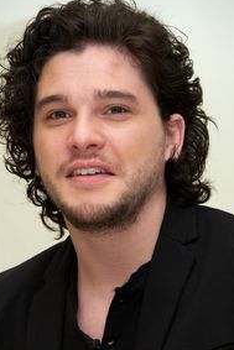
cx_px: 99
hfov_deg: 5.4
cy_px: 213
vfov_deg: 8.1
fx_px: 2473
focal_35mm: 254
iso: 640
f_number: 5.6
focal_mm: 180
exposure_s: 1/60
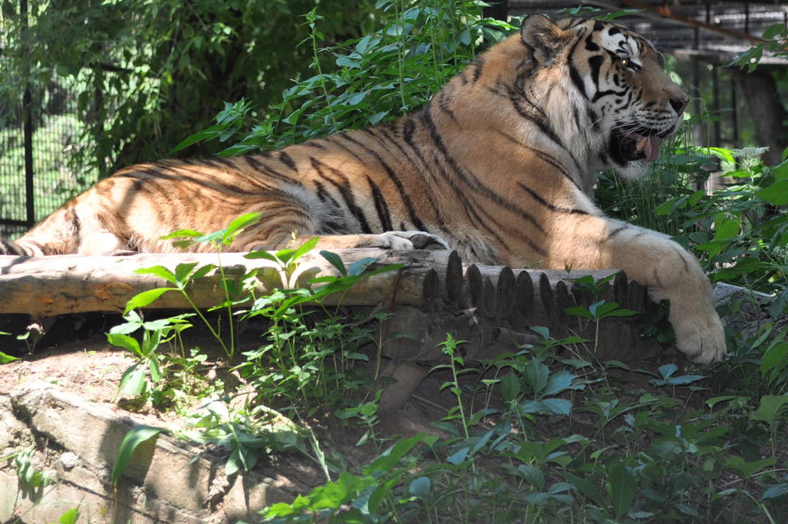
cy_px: 118
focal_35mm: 201
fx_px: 4394
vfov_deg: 6.8
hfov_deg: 10.2
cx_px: 458
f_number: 4.5
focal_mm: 86
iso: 280
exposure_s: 1/200
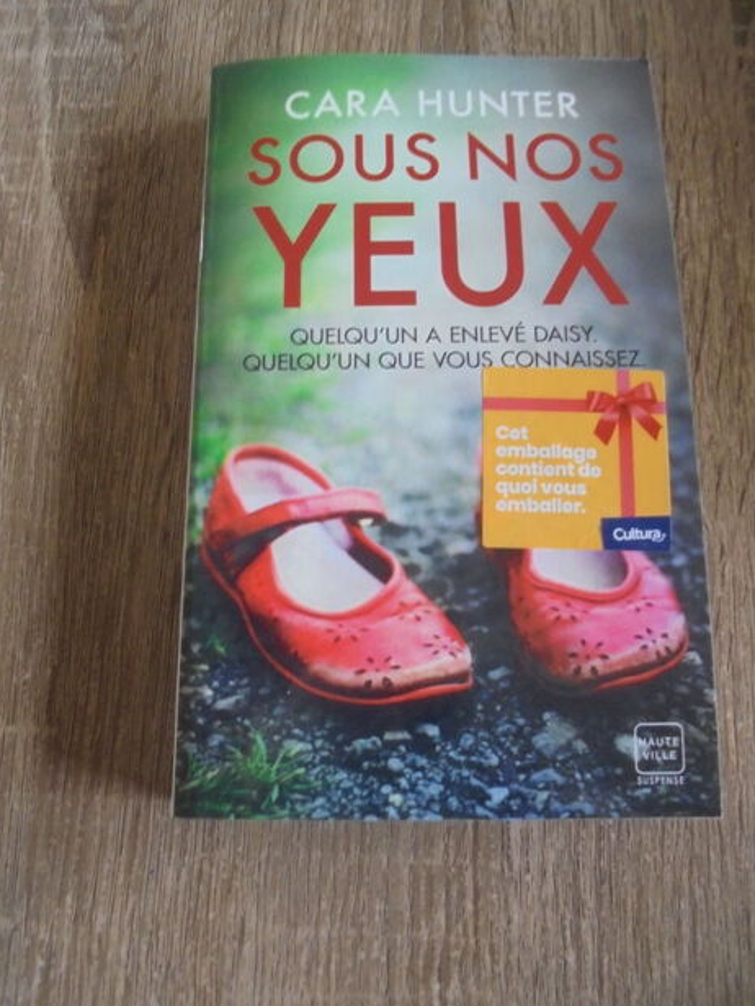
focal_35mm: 27
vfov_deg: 65.3
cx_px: 376
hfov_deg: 51.4
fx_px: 785
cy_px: 519
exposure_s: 1/25
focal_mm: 4.6
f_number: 3.5
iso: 400
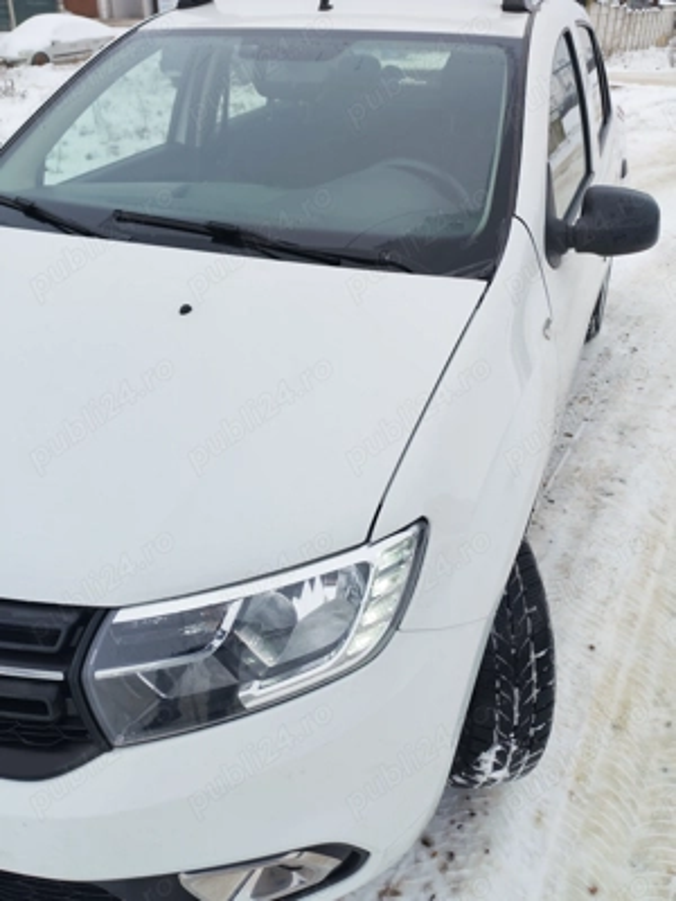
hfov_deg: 46.8
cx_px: 338
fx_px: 781
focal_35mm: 30
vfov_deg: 60.0
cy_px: 450
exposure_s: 1/220
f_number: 1.9
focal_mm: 6.12
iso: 50
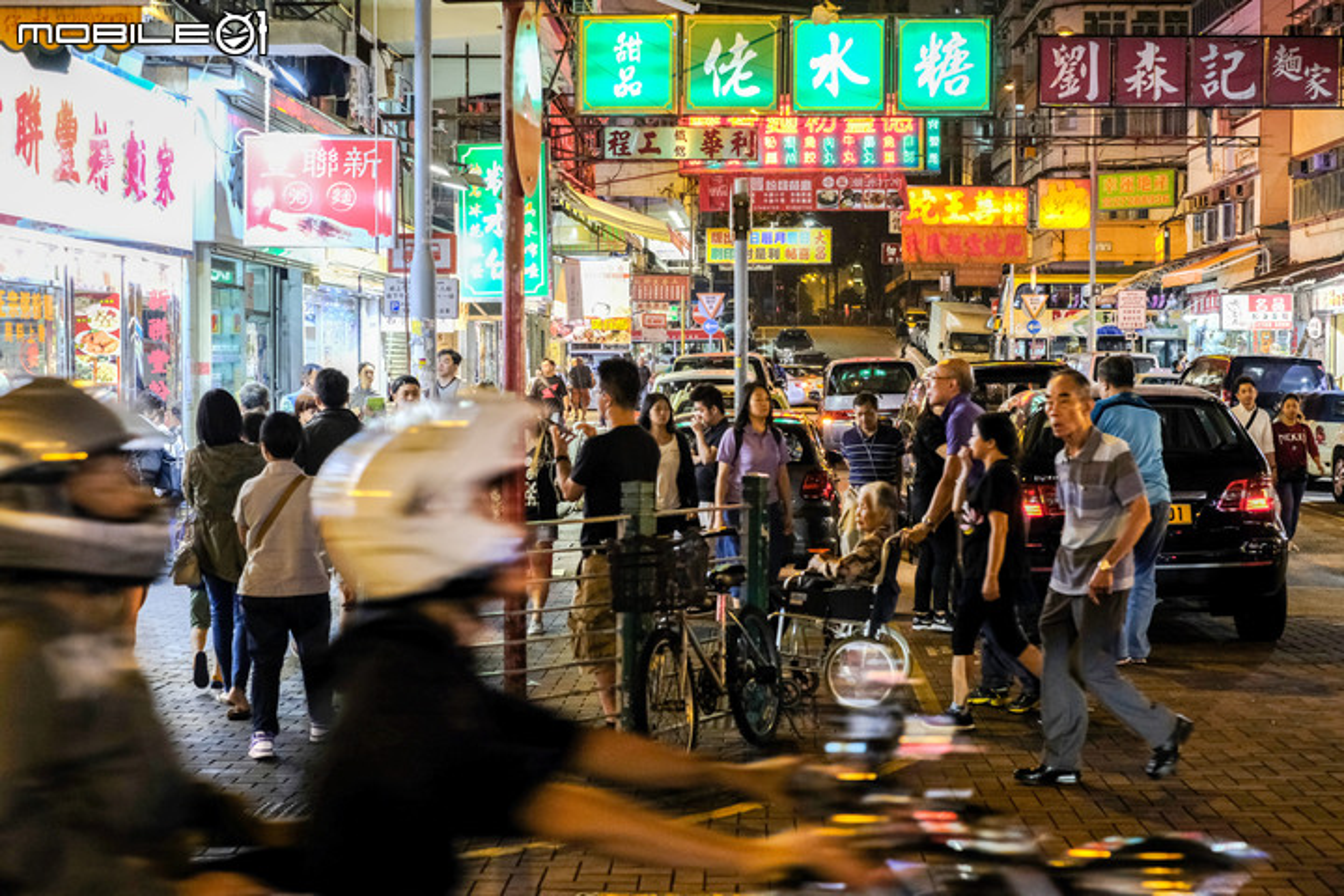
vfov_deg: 25.5
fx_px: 1979
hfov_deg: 37.5
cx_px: 672
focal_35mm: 53
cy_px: 448
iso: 2500
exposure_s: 1/80
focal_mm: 35
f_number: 3.6
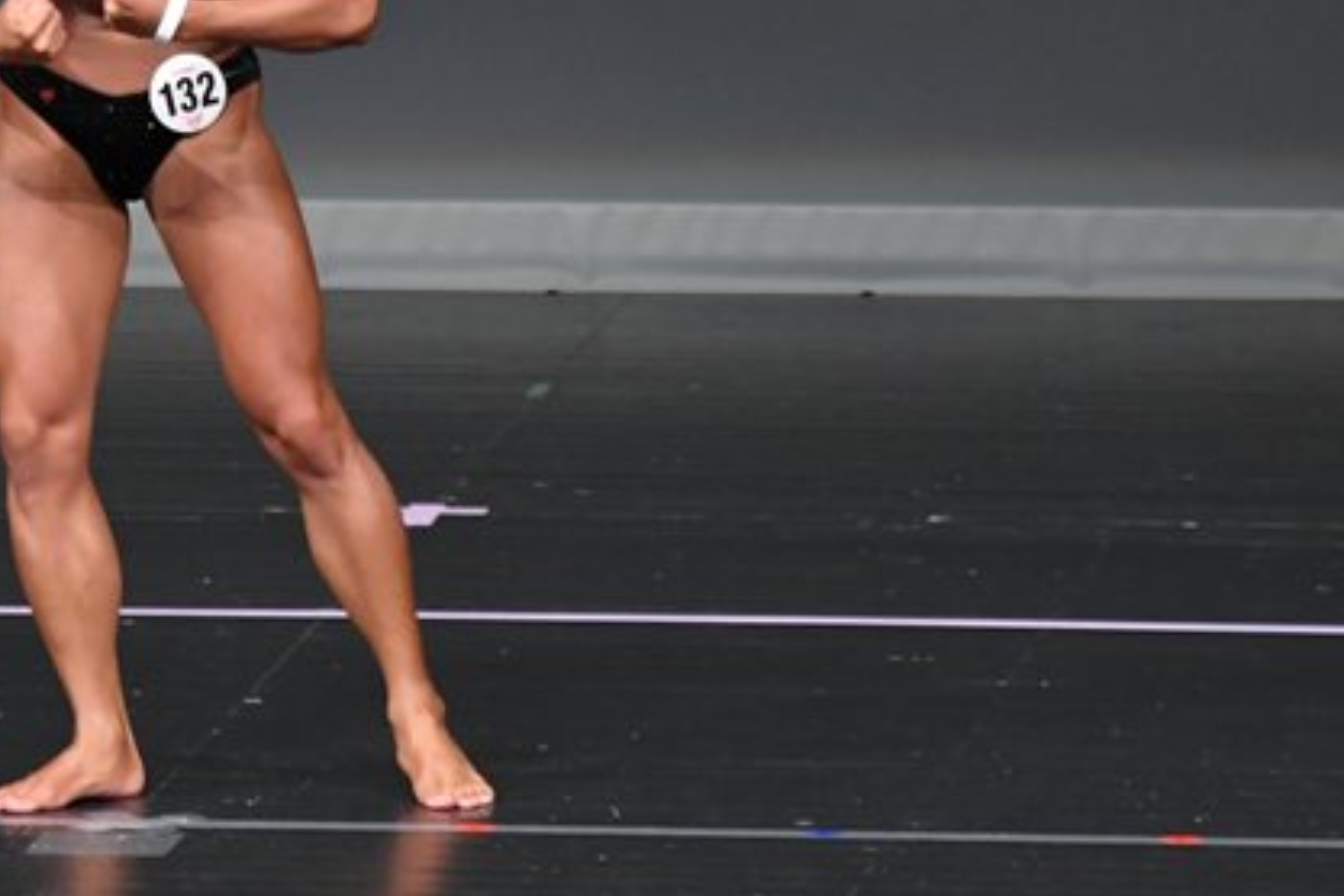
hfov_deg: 3.2
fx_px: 23929
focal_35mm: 641
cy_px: 209
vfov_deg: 2.1
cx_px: 327
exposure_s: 1/400
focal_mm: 230
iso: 4000
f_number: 5.6
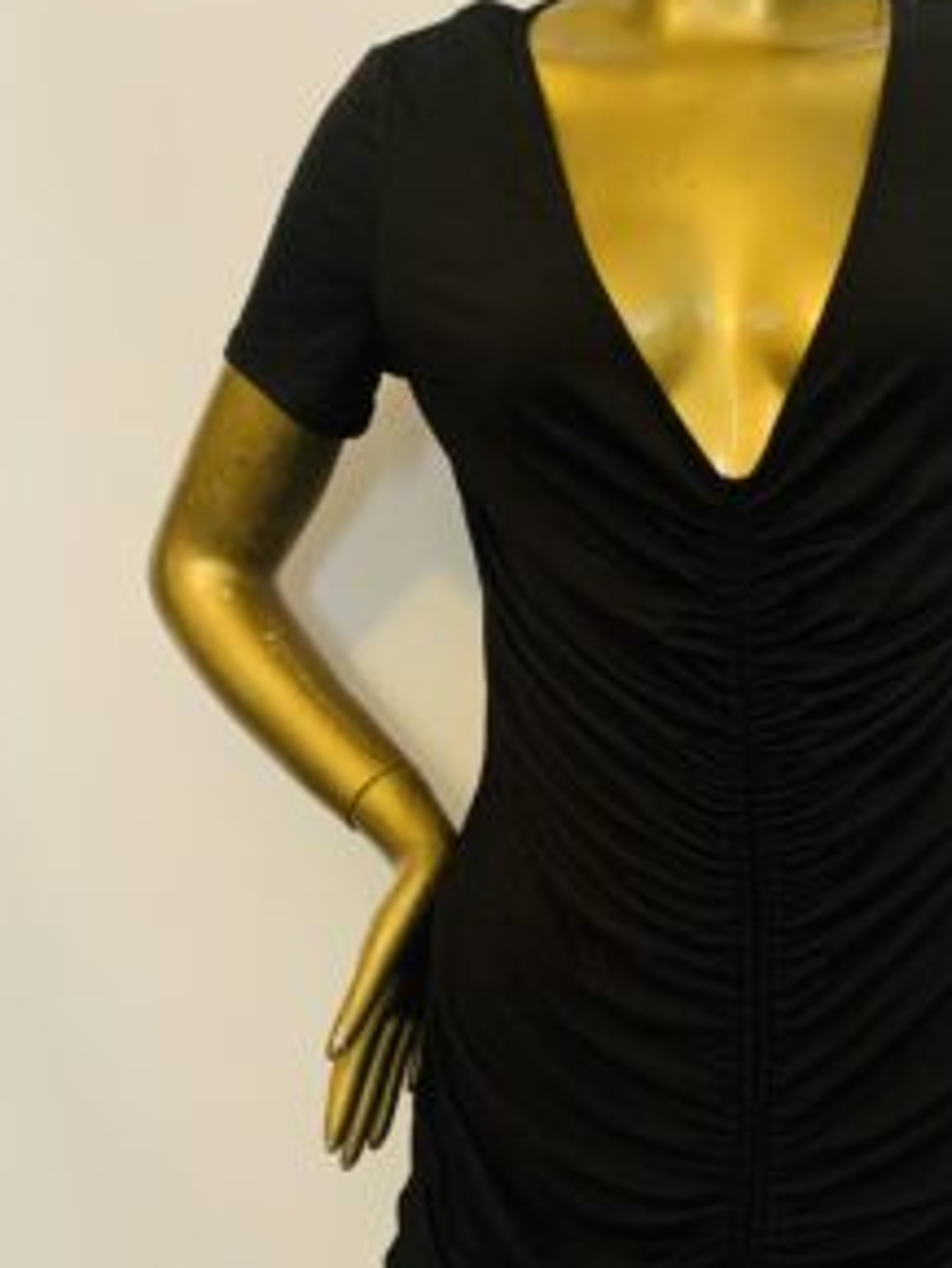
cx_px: 680
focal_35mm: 48
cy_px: 831
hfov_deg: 29.9
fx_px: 1759
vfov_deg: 39.2
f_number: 1.8
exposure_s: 1/50
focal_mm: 4.25
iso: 320
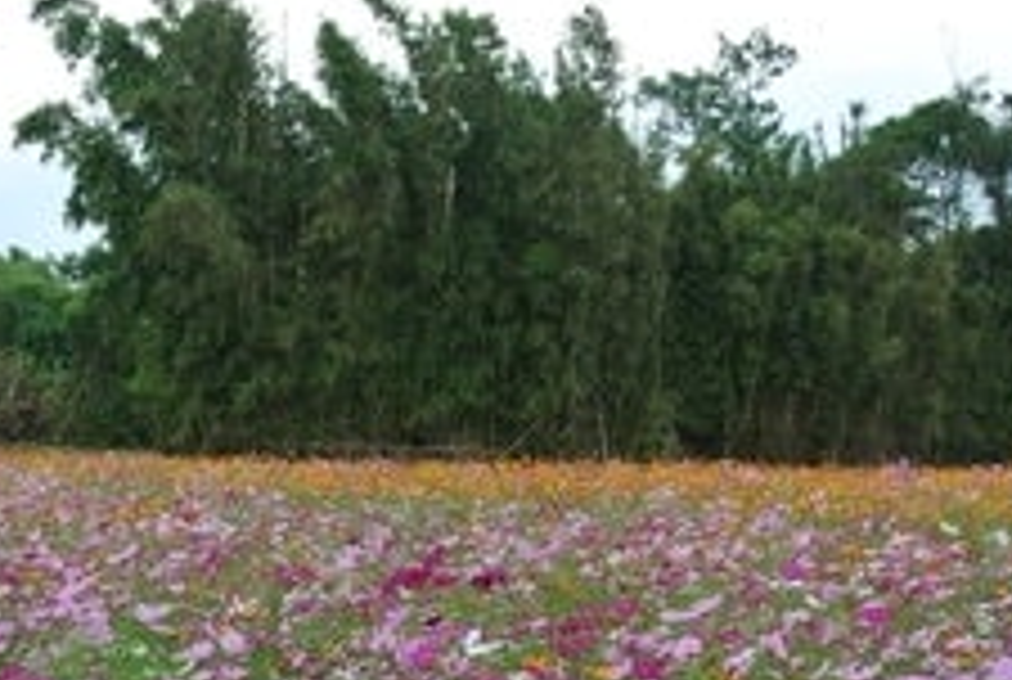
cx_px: 261
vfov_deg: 18.6
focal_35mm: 71
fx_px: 2000
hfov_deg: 28.0
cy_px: 736
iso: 100
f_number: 4.5
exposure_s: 1/400
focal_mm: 12.2
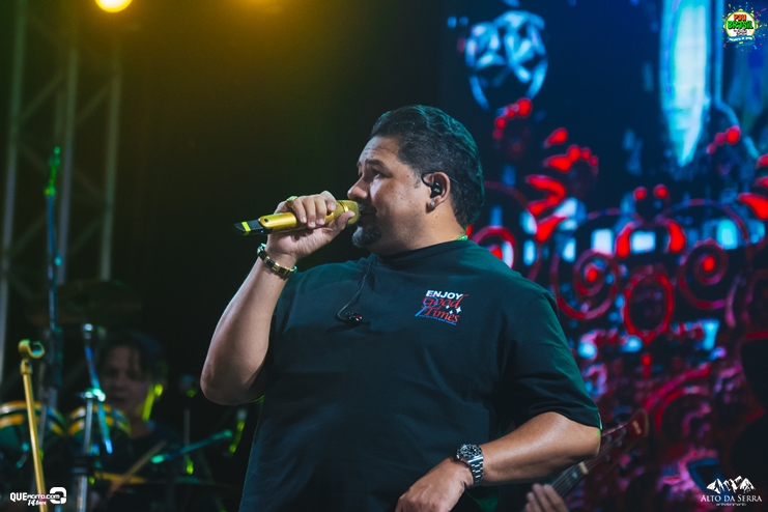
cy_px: 256
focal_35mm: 158
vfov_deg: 8.7
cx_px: 384
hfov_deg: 13.0
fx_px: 3360
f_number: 2.8
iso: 2500
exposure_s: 1/800
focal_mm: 105
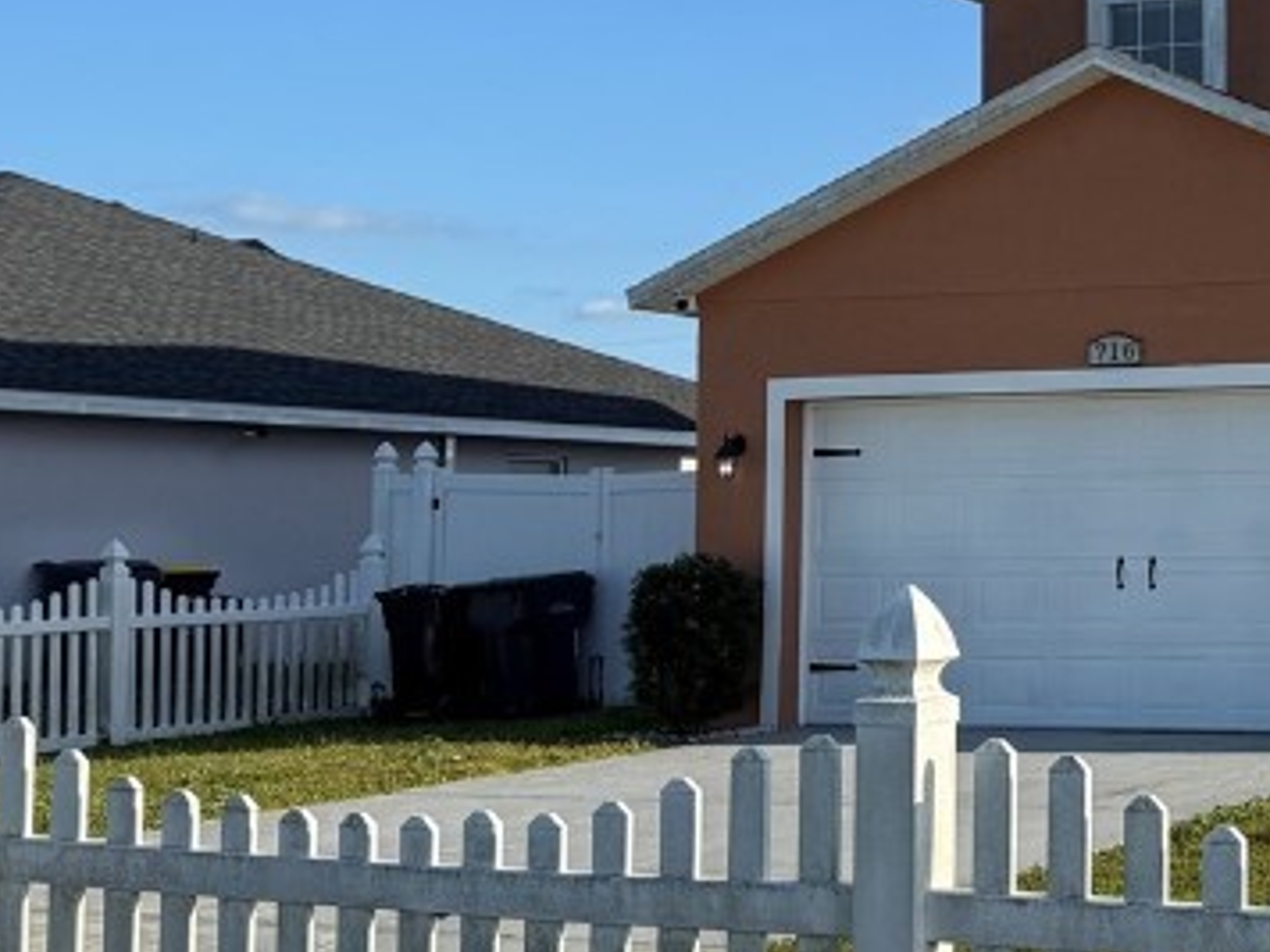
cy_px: 353
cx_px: 1484
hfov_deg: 25.5
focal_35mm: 69
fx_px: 2531
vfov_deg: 21.3
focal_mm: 6.76
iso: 80
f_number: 1.78
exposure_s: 1/3279
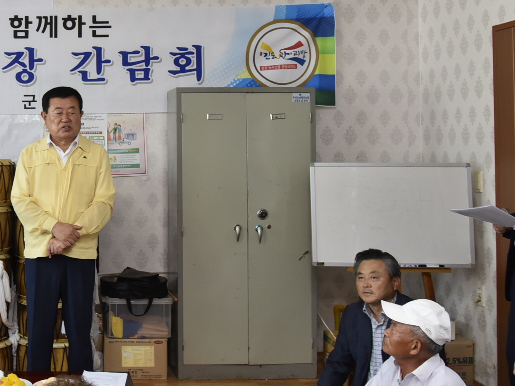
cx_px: 41
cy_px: 126
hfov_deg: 35.1
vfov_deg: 28.4
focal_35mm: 51
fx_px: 759
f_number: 4.5
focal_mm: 24
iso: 800
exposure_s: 1/125
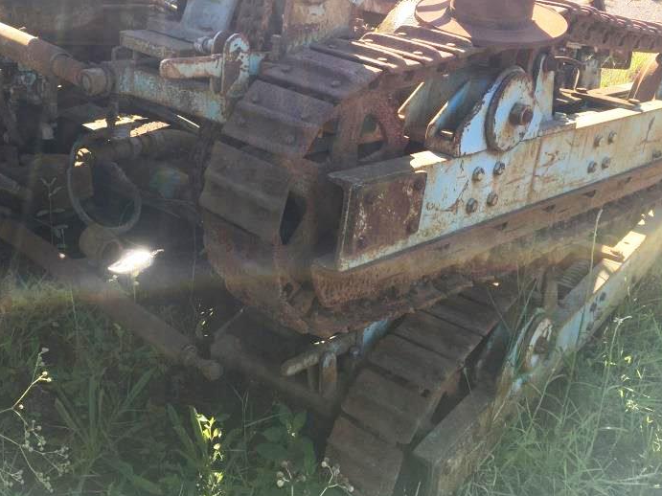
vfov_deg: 33.3
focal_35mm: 43
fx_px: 822
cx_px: 226
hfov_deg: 43.3
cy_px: 168
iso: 25
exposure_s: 1/375
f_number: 2.2
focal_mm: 4.15
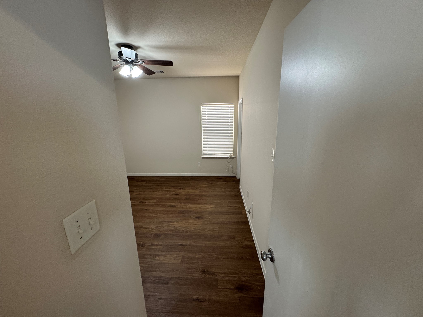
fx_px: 171
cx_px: 212
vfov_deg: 85.7
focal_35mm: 14
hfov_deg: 102.1
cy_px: 158
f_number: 2.2
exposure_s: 1/60
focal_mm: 2.22
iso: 160
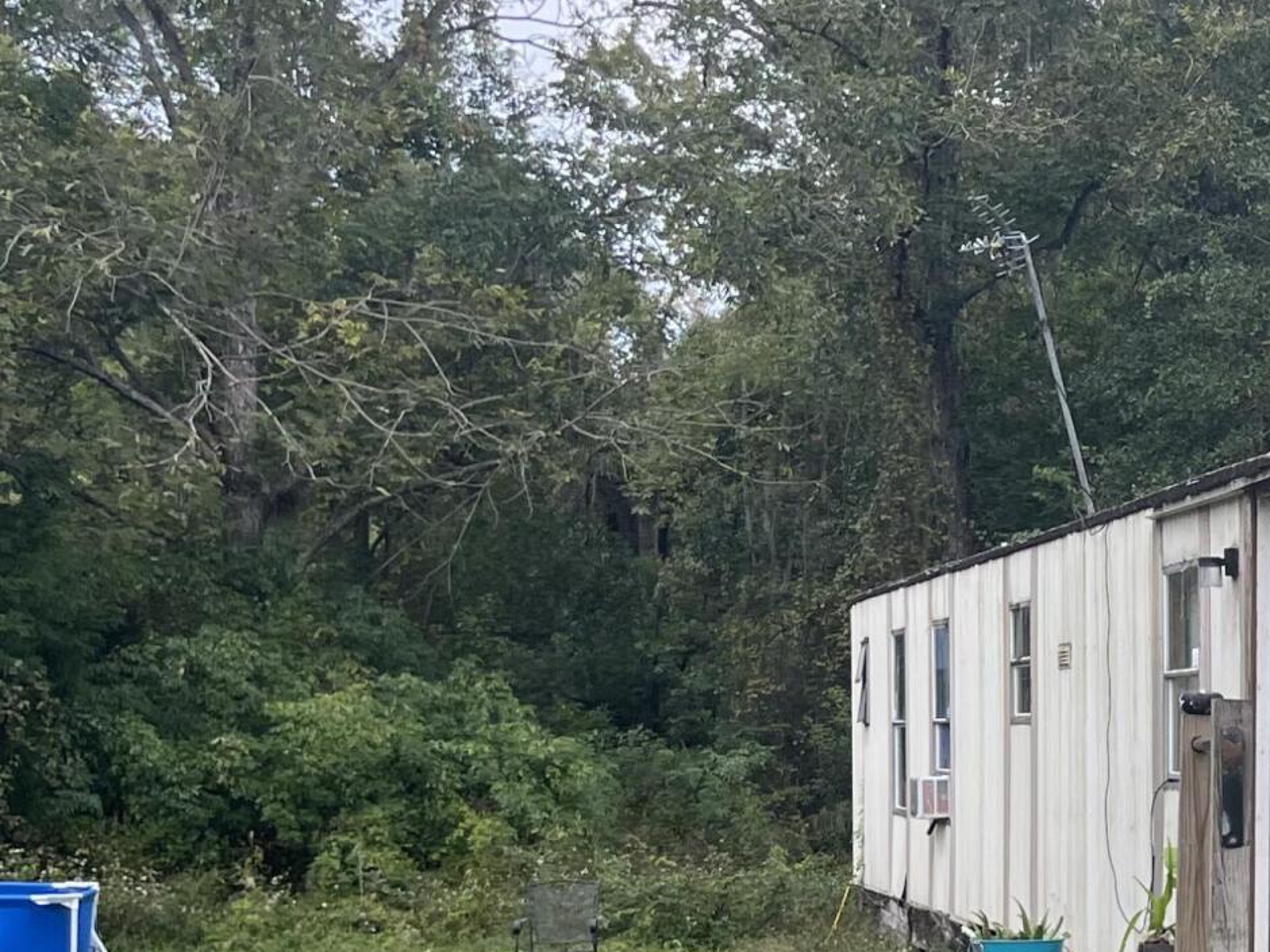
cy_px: 868
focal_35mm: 83
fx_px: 3045
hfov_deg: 20.5
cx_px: 1854
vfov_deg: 17.5
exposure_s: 1/260
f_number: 1.6
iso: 40
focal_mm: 5.1
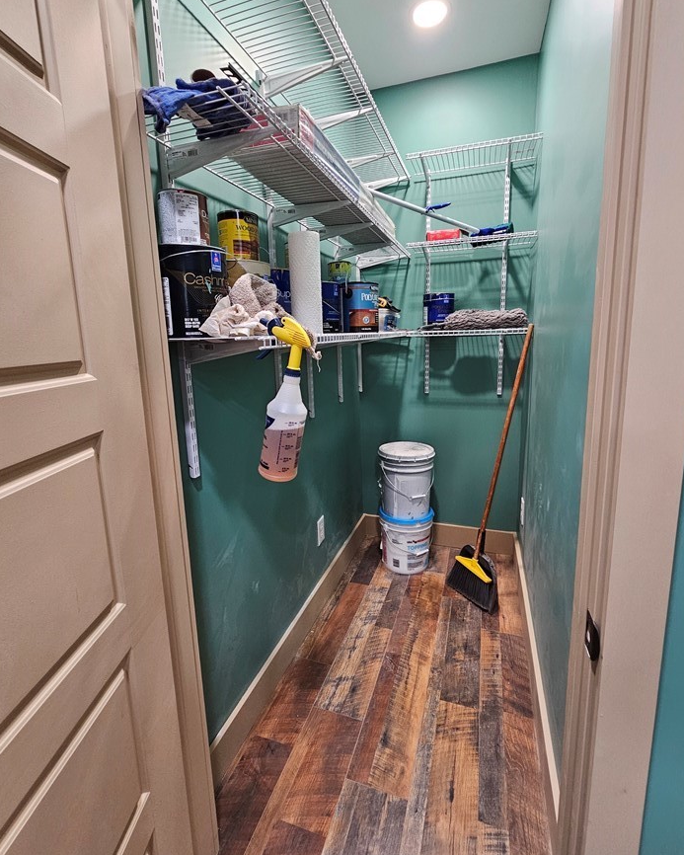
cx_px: 344
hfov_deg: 84.0
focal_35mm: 15
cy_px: 406
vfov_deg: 96.7
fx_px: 380
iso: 320
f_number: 2.2
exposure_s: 1/40
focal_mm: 2.2
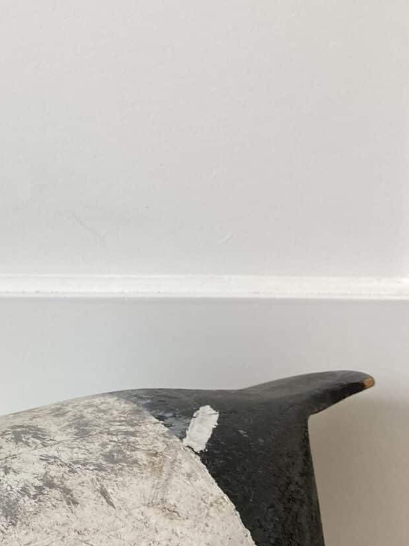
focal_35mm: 69
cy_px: 452
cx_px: -77
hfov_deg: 20.0
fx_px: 1087
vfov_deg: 27.5
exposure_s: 1/60
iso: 80
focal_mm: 3.99
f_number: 1.8
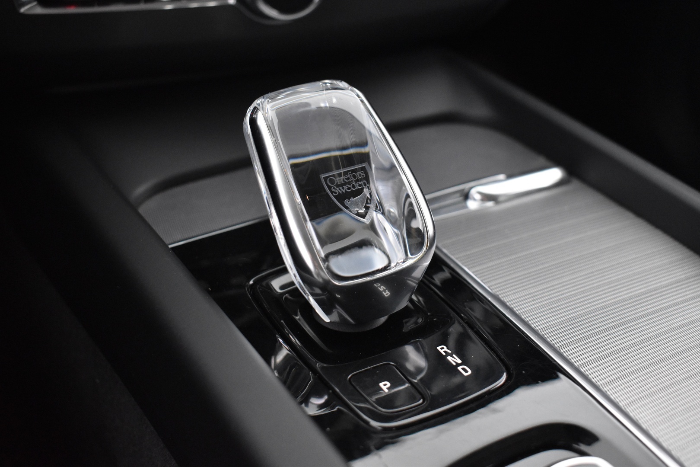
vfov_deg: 29.9
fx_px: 875
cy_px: 234
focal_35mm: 45
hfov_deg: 43.6
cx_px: 350
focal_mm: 30
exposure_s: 1/20
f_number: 4.2
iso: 3200
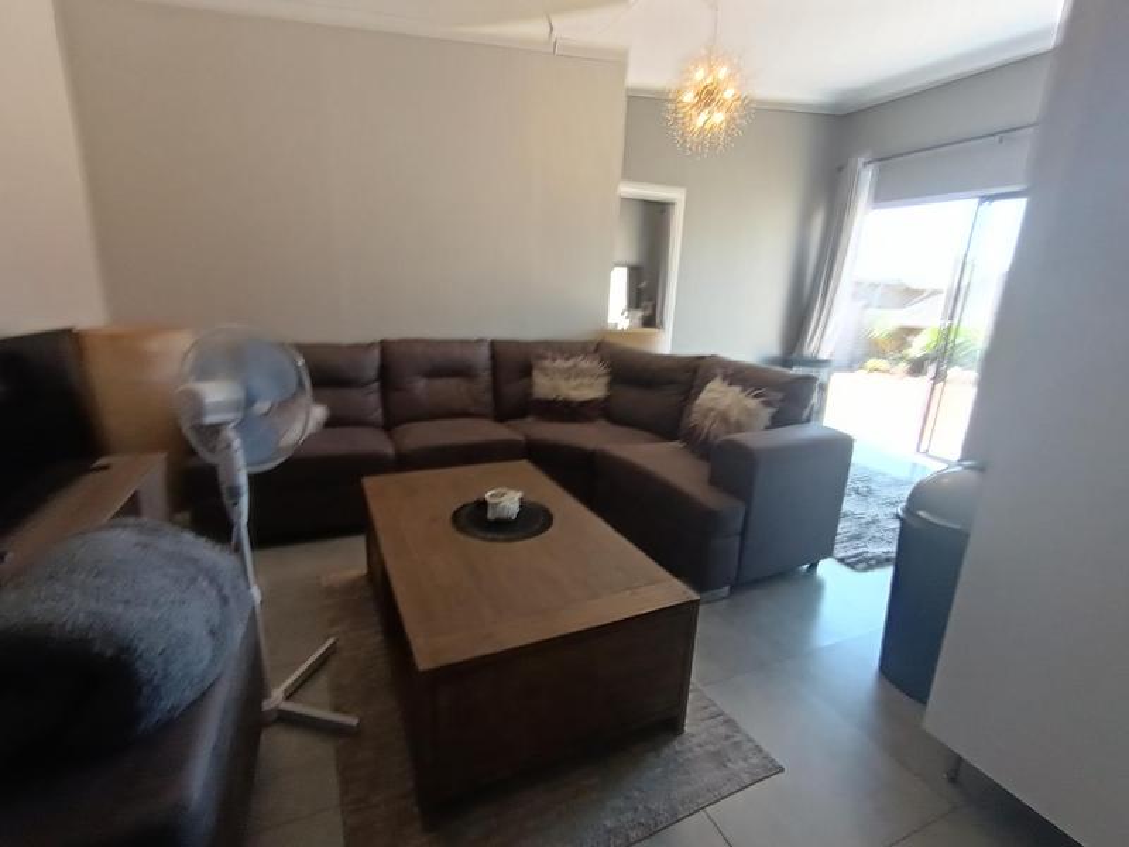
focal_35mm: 17
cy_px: 424
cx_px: 564
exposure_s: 1/100
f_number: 2.2
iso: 462
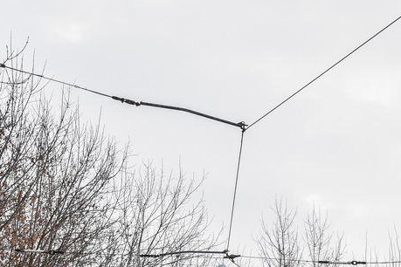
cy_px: 325
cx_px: 422
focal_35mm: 102
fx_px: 1136
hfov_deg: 19.3
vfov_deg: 13.1
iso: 800
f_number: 4.5
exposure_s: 1/500
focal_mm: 26
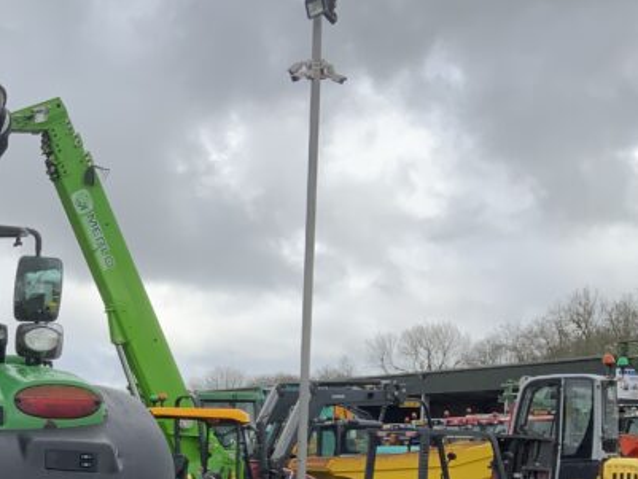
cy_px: 504
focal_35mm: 74
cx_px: -154
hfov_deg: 23.7
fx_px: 1364
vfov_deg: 19.2
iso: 16
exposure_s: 1/580
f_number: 1.8
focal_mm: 3
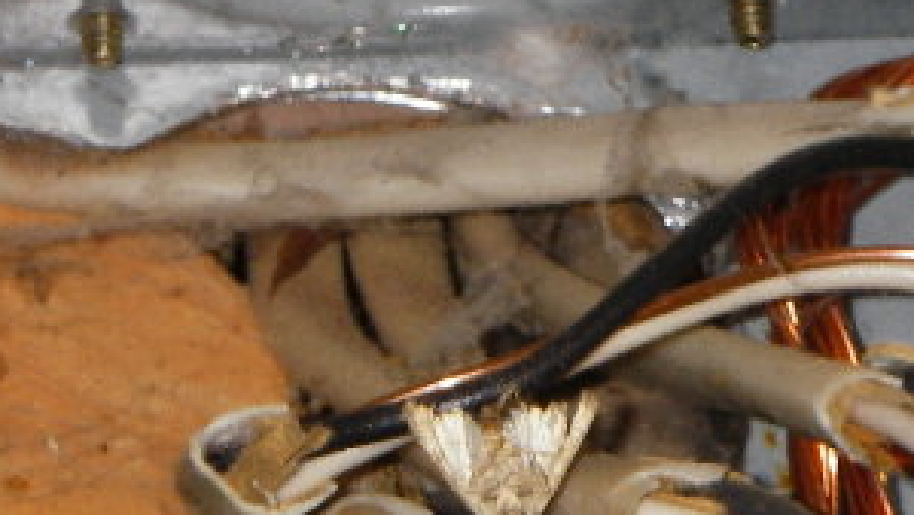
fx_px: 6425
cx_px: 131
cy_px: 375
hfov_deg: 8.1
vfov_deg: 4.6
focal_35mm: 265
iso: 50
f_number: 8
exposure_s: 1/60
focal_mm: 18.9
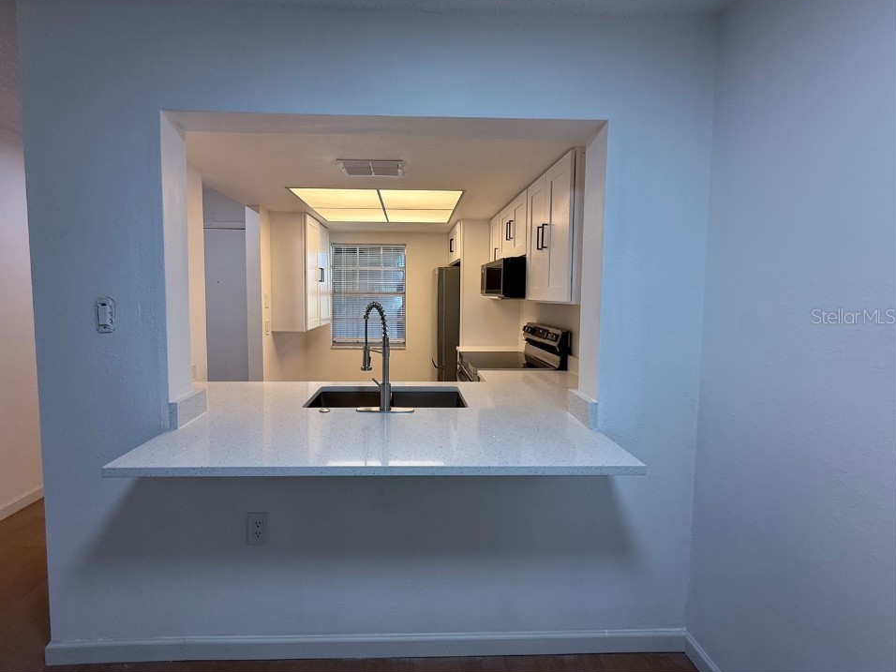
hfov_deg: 98.0
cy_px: 316
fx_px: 388
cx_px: 420
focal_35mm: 15
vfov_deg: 81.7
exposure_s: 1/120
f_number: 2.2
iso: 100
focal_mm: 2.22
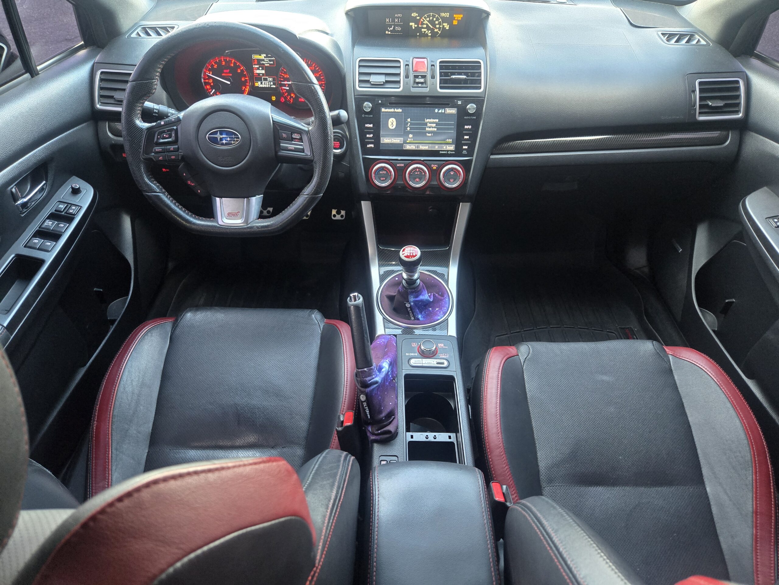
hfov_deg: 73.9
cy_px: 292
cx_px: 390
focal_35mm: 23
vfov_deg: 58.9
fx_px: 518
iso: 500
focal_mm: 5.4
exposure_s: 1/100
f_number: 1.8
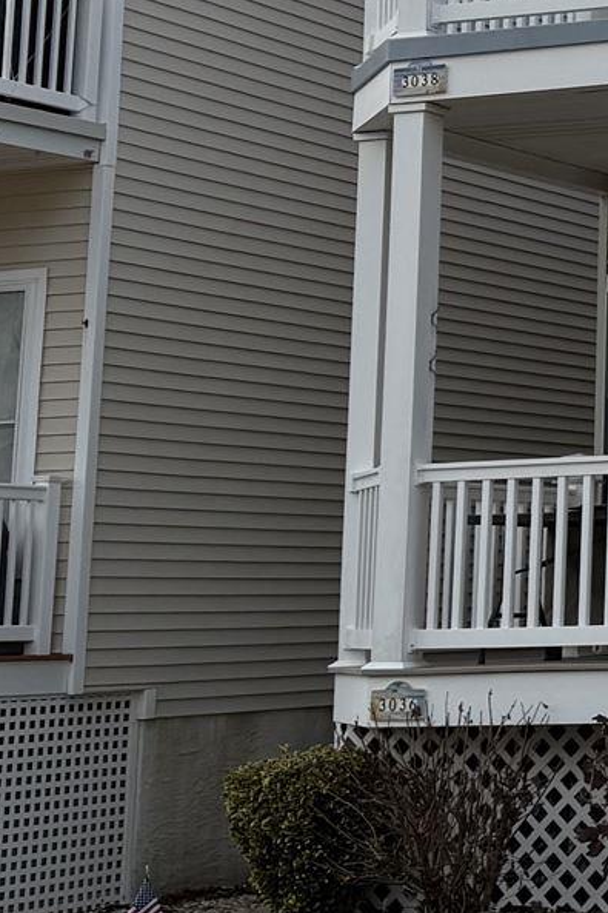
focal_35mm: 97
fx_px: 2459
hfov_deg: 12.6
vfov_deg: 20.7
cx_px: 1151
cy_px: 137
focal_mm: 6.76
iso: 80
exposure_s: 1/3145
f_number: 1.78
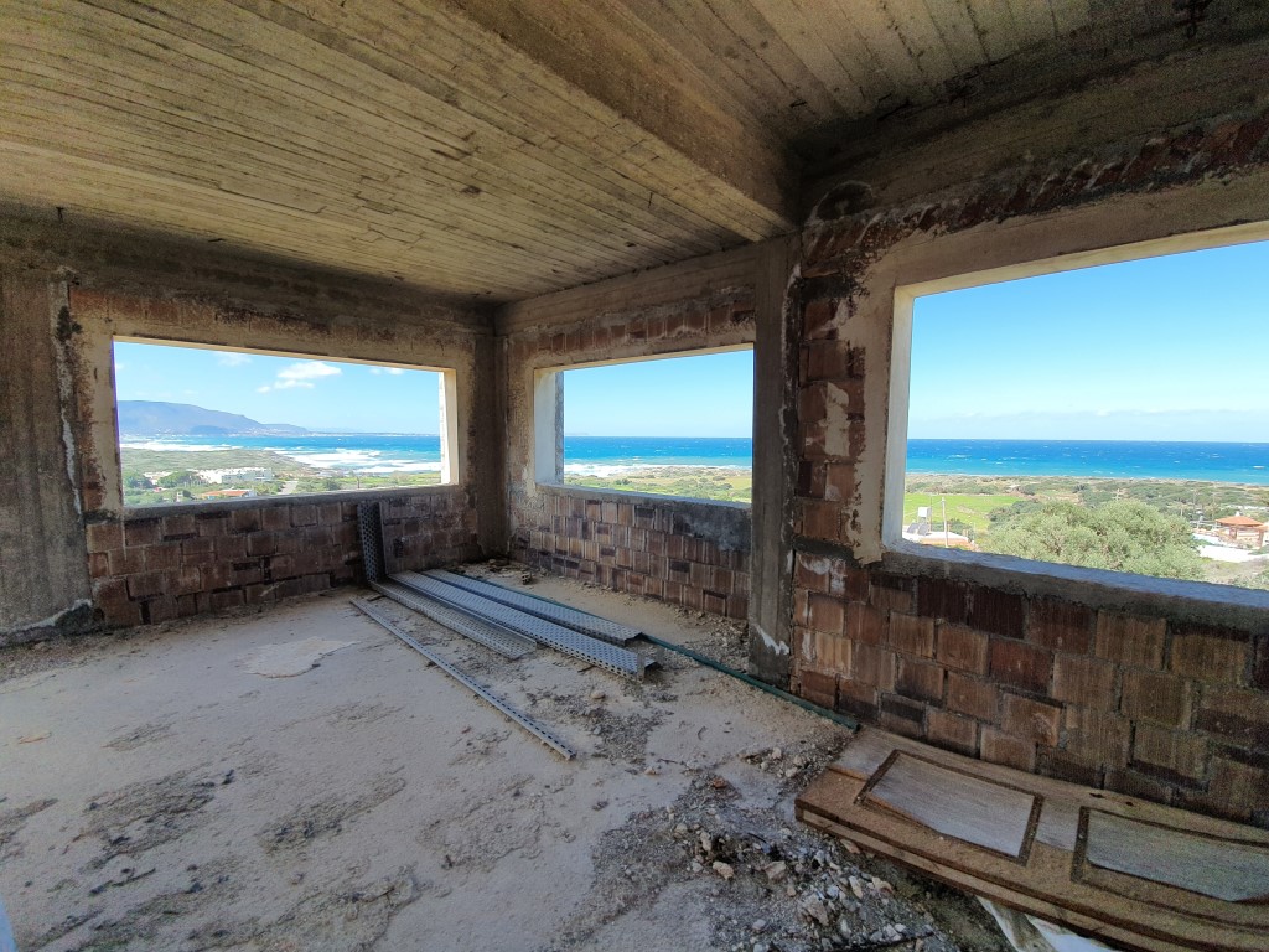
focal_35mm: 13
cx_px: 634
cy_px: 476
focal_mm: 1.8
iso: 50
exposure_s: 1/614
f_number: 2.2
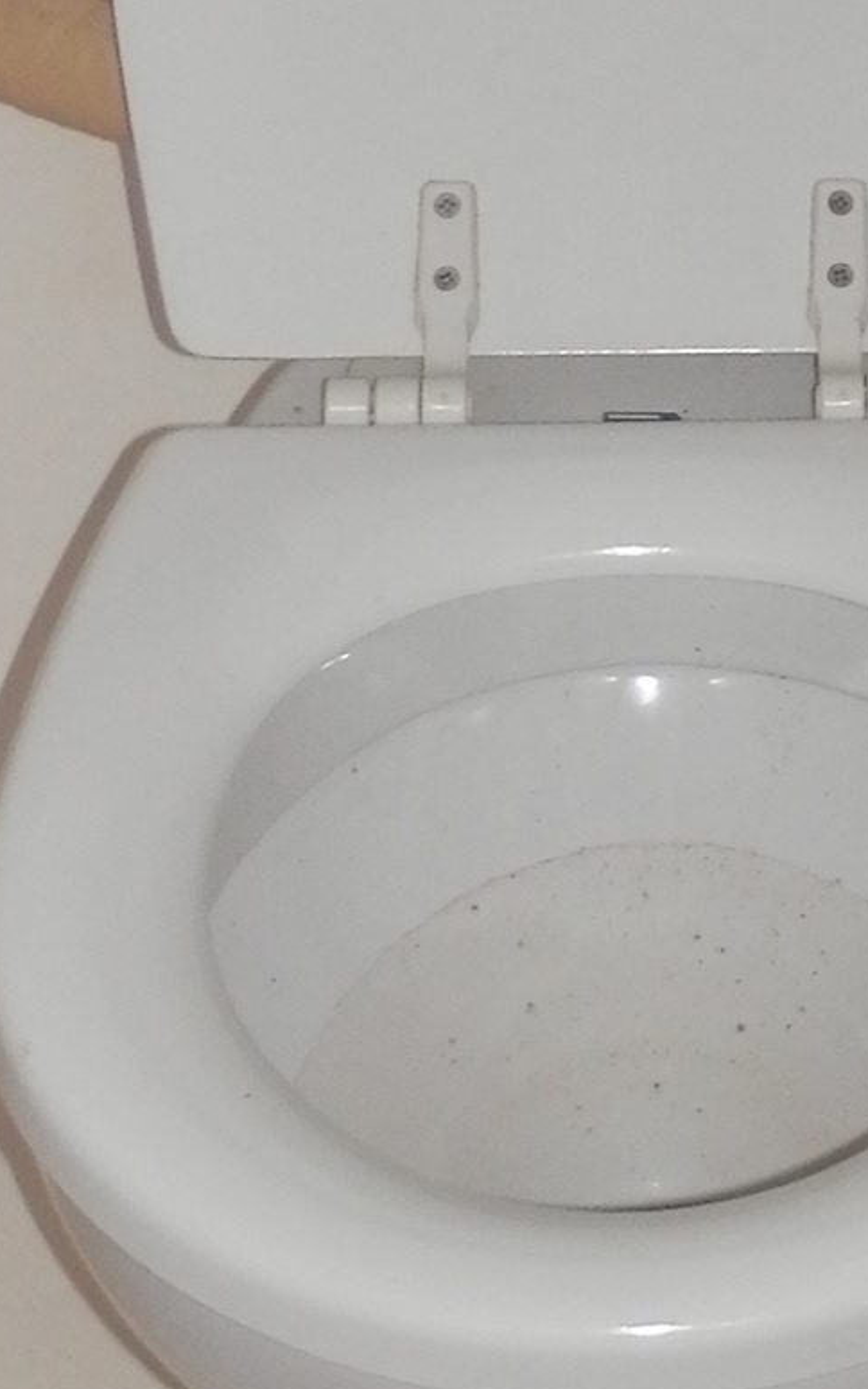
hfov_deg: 11.0
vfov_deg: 17.5
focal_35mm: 114
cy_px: -214
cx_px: 1313
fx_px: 4317
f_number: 3
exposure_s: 1/30
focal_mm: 4.5
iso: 100
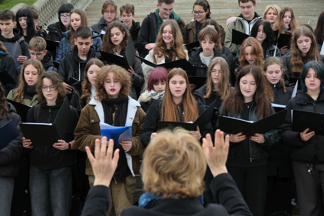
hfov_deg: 24.5
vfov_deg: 16.5
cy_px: 108
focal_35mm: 83
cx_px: 162
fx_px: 747
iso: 1000
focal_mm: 55
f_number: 5
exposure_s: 1/600
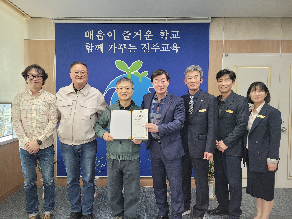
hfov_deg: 67.3
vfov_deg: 53.1
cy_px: 110
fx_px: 219
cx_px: 146
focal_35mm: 26
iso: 200
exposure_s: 1/120
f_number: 1.8
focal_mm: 5.4
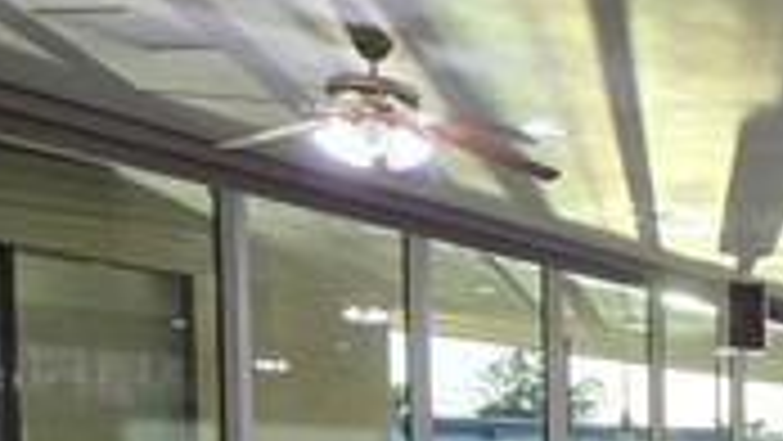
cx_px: 1251
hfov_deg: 25.8
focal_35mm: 52
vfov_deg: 21.5
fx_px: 1080
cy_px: 526
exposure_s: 1/60
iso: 160
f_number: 2.2
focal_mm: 2.2
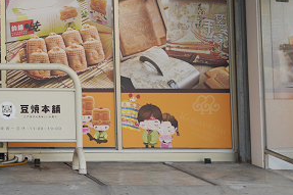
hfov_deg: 11.8
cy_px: -141
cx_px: -193
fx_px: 1326
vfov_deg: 8.2
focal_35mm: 163
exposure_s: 1/160
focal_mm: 39
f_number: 4
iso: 200
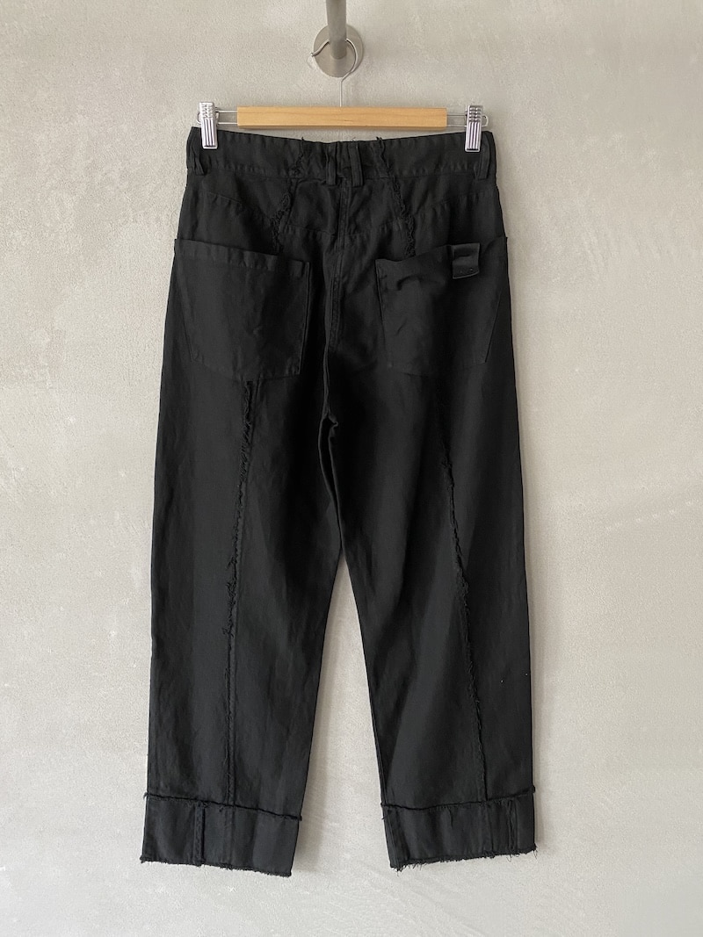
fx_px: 704
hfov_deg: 53.1
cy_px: 468
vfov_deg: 67.3
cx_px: 352
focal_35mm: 26
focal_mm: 4.25
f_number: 1.8
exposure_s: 1/60
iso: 200
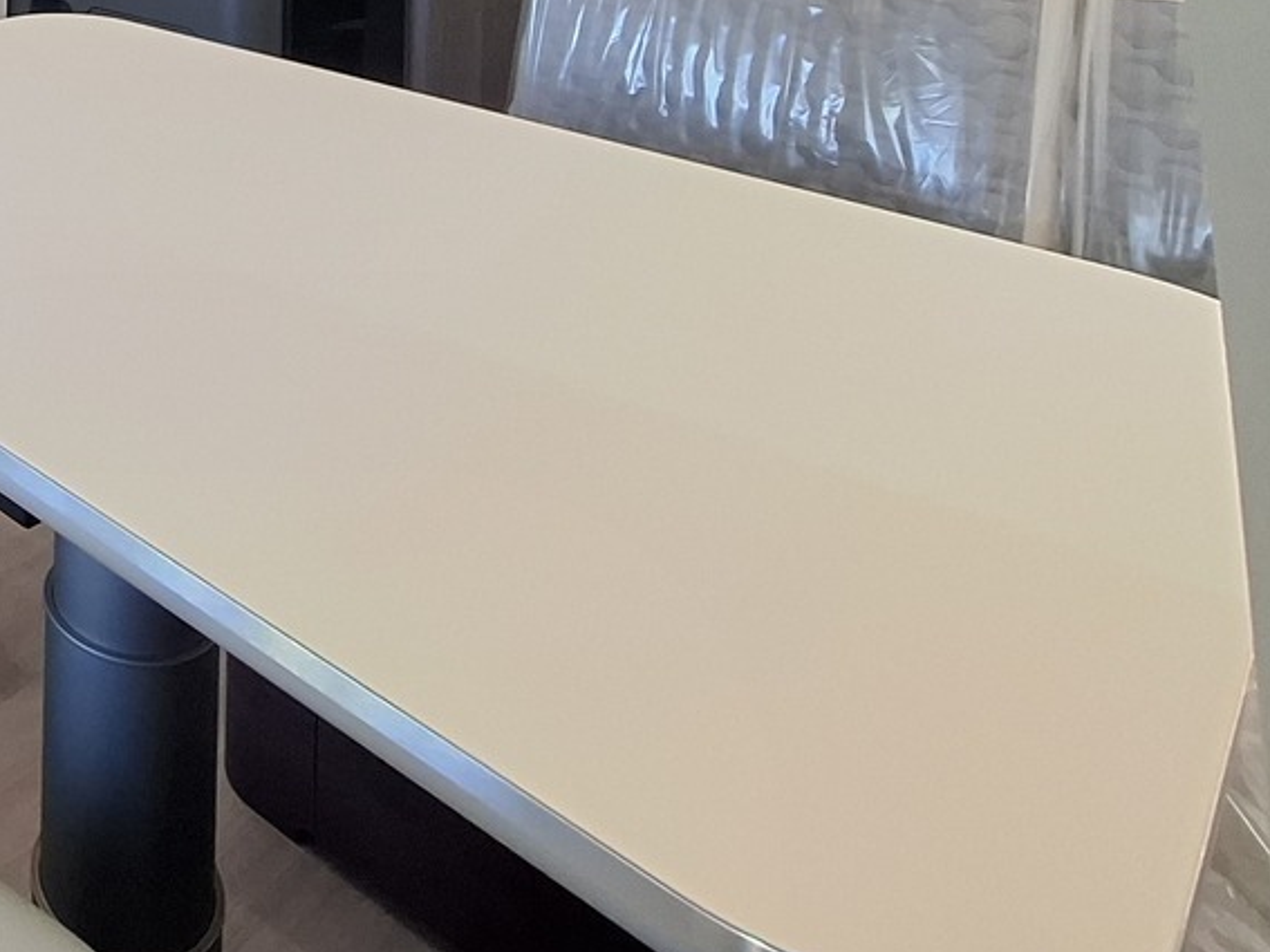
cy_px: -231
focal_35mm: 33
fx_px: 1210
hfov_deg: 42.6
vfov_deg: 33.5
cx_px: -146
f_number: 2.2
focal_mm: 1.74
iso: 200
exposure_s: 1/33
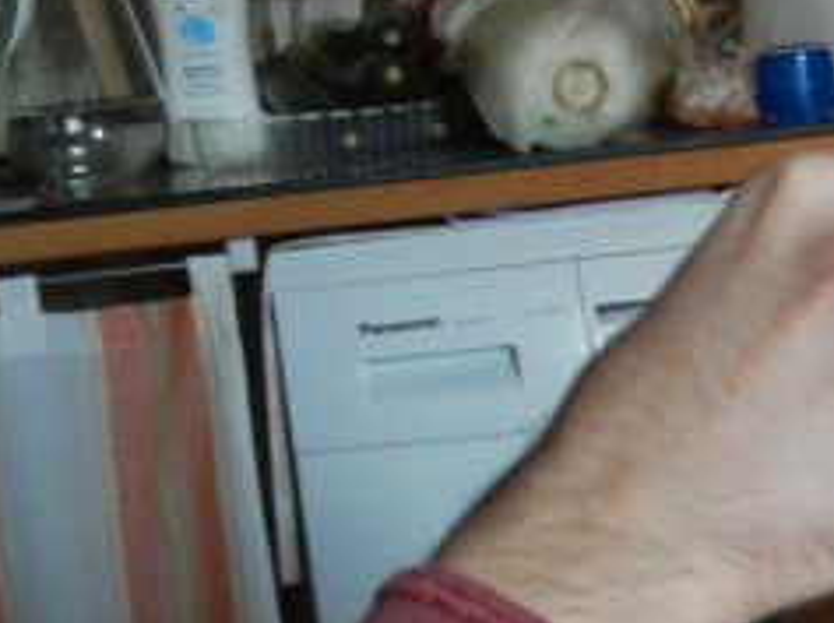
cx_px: 947
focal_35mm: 138
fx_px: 3320
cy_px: 574
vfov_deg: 10.7
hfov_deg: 14.0
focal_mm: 9.2
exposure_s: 1/10
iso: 400
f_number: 4.5
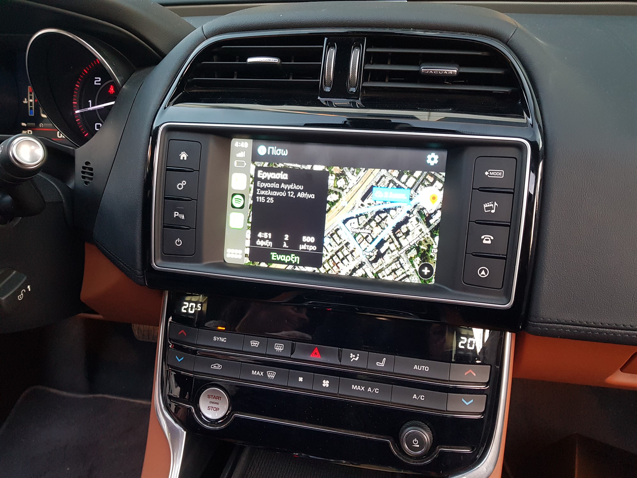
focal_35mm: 26
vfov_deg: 53.1
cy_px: 239
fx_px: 478
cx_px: 318
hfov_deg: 67.3
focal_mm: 4.2
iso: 160
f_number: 1.7
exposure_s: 1/30
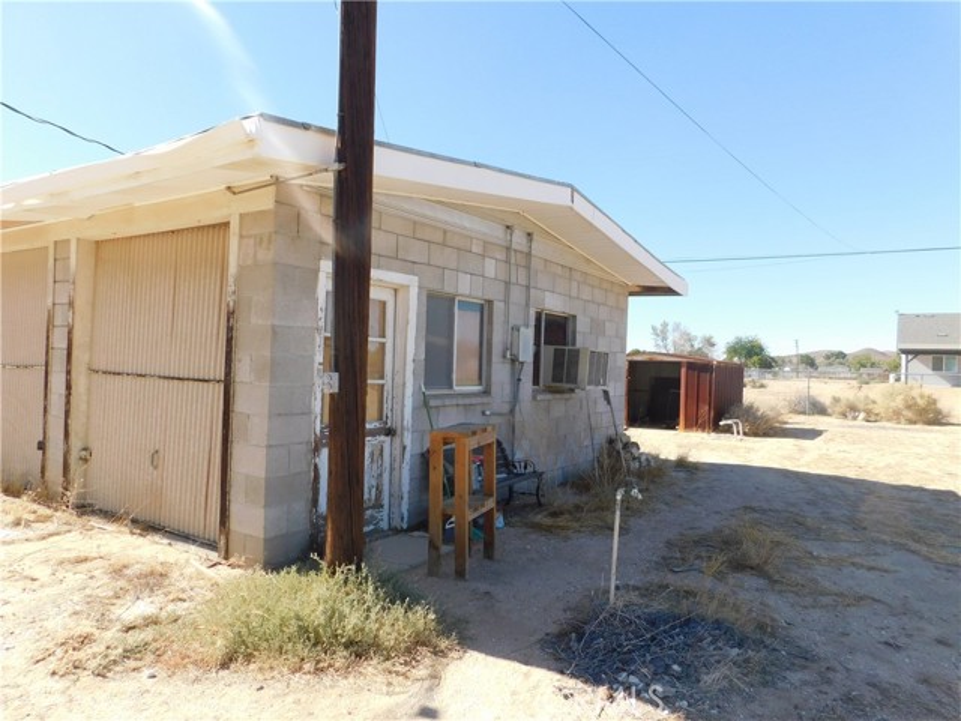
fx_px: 639
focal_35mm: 23
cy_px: 360
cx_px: 480
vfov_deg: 58.9
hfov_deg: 73.9
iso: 125
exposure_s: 1/800
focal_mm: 4
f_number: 3
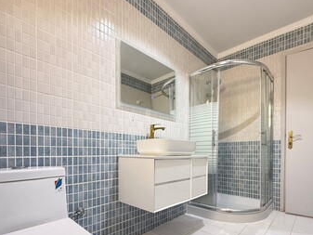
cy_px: 155
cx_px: 178
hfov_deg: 84.2
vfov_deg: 67.0
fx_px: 172
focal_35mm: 19
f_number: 2.2
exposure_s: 1/99
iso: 320
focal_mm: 2.22
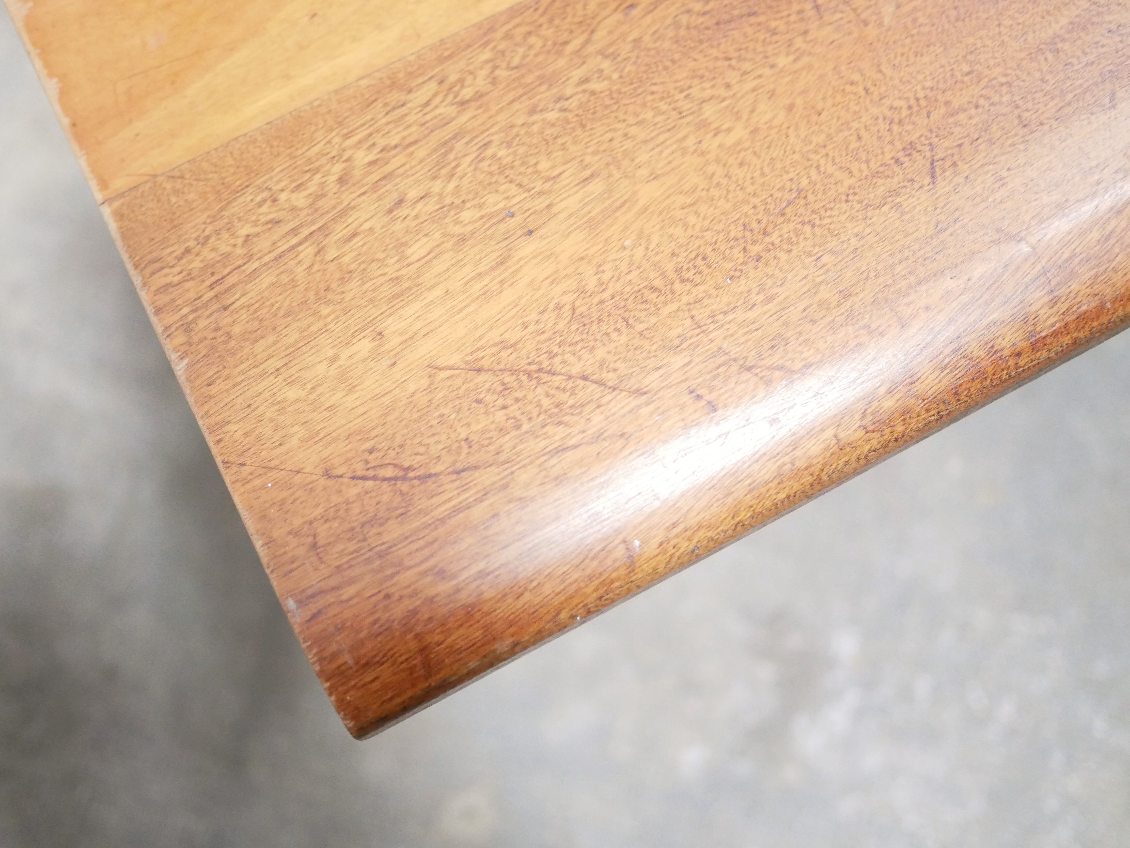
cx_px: 565
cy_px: 424
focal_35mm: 40
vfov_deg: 36.0
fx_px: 1306
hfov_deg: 46.8
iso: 3200
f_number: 1.7
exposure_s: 1/50
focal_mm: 20
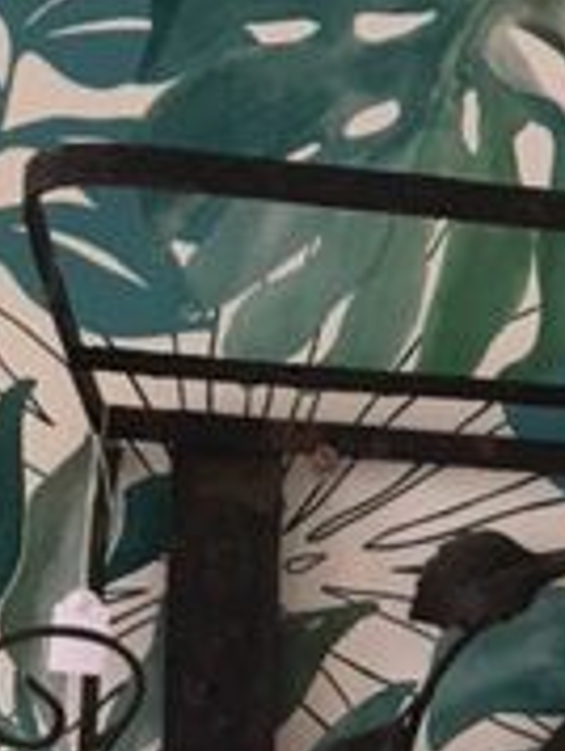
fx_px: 2258
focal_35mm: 104
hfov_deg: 13.3
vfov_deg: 18.0
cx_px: 894
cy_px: 873
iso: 200
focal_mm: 4.15
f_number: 2.2
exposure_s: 1/20
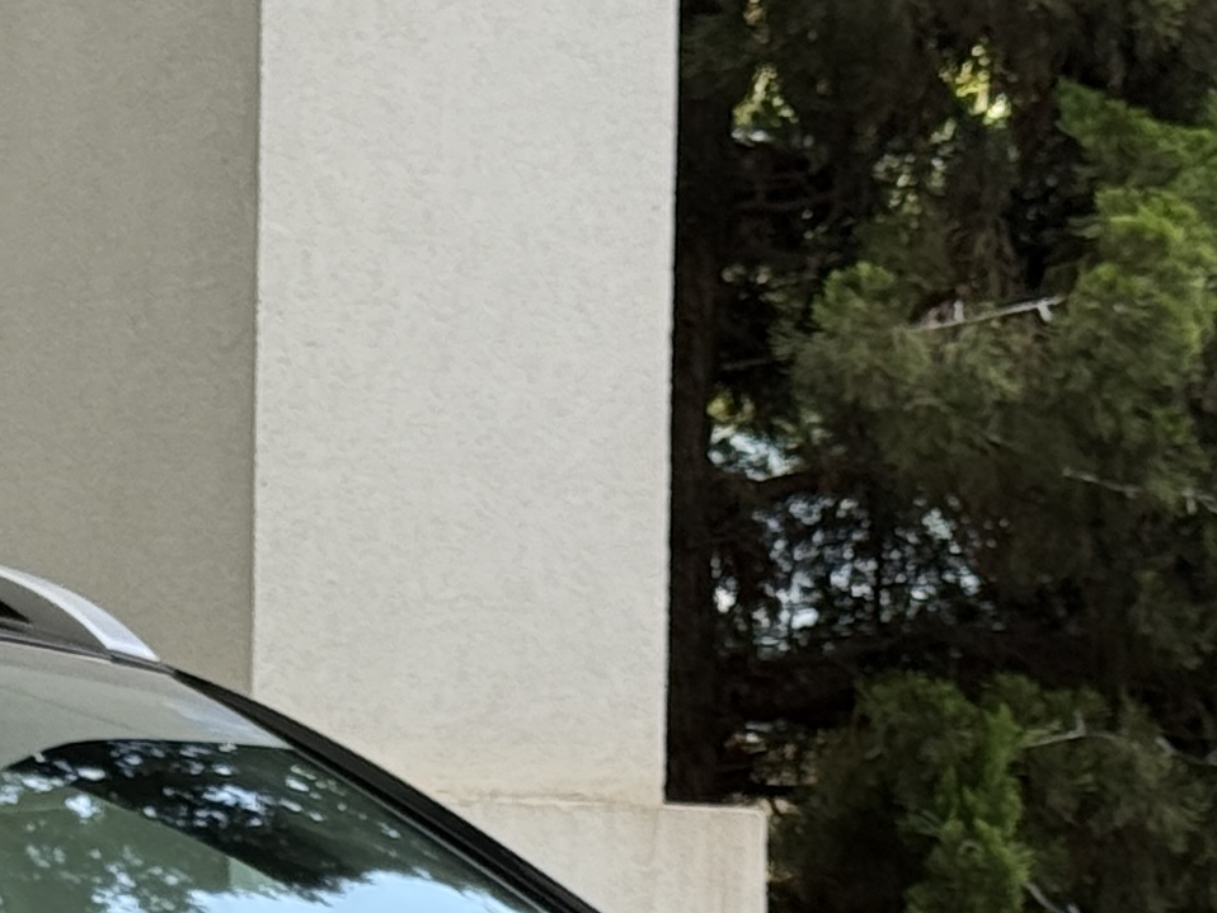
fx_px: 7104
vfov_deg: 7.2
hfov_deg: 9.7
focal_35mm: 202
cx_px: -250
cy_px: 1545
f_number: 1.78
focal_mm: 6.76
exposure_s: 1/390
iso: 100
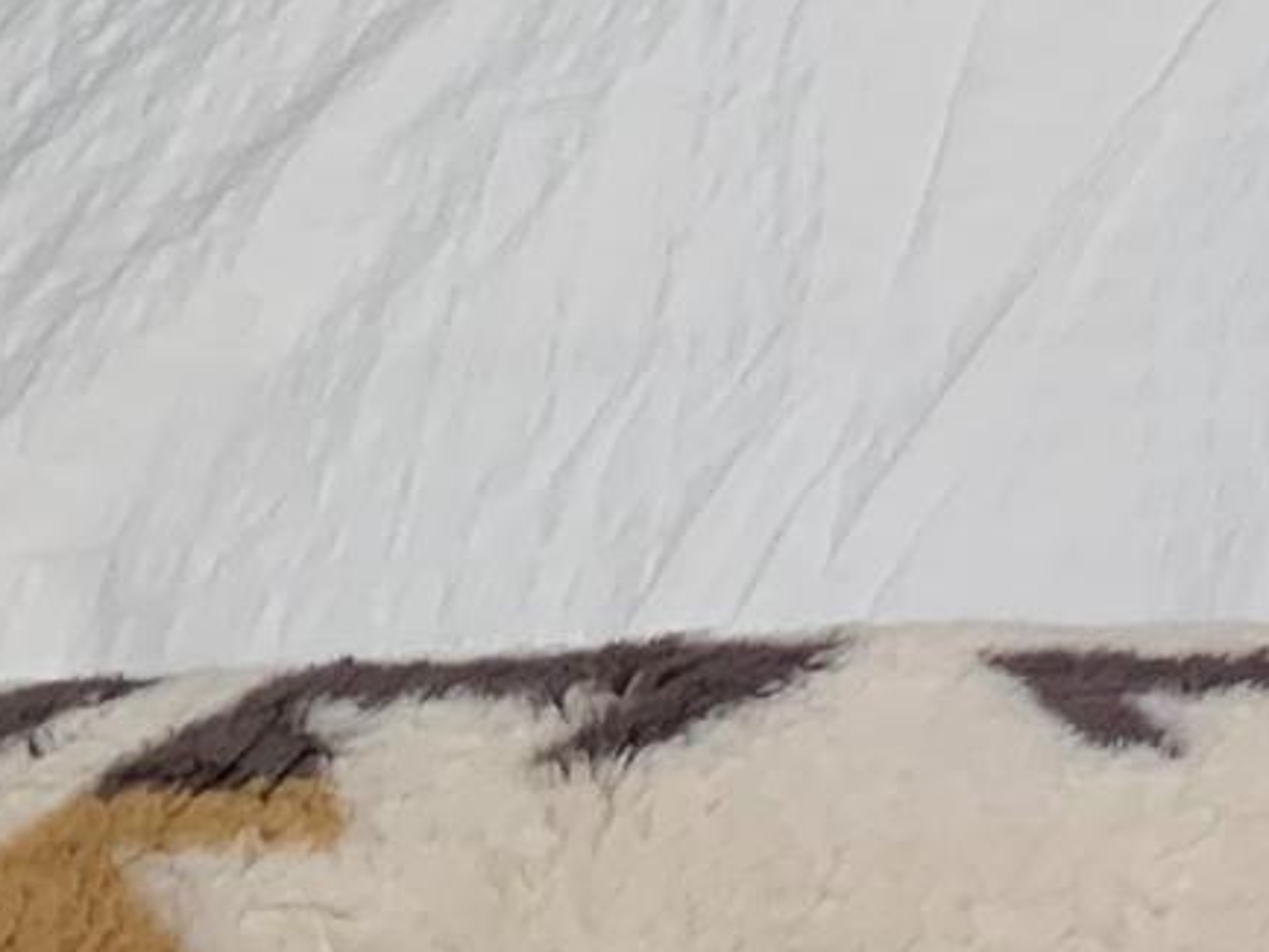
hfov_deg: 14.1
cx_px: 2327
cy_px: -987
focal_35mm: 123
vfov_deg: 10.9
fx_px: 4510
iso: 100
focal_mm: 4.25
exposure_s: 1/60
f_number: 1.8
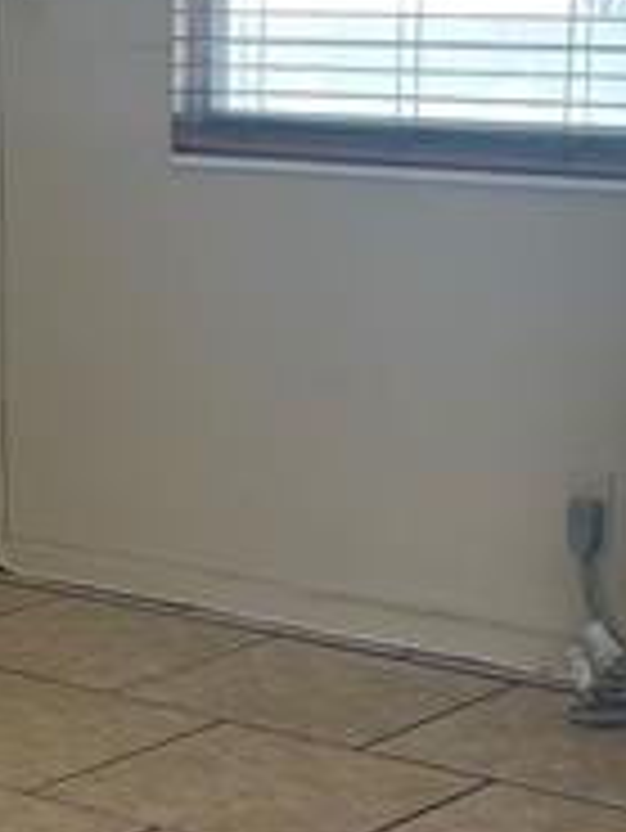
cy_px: 580
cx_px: 131
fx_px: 2601
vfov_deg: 18.1
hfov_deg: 13.7
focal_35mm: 108
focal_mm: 4.2
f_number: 1.6
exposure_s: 1/120
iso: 125
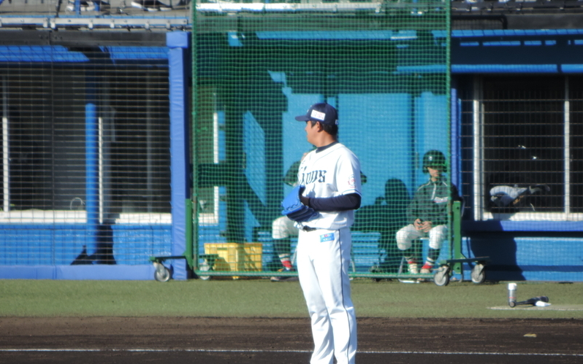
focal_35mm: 1063
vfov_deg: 1.2
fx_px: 16892
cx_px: 292
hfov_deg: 2.0
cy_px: 209
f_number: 5.9
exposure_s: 1/500
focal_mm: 180
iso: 180
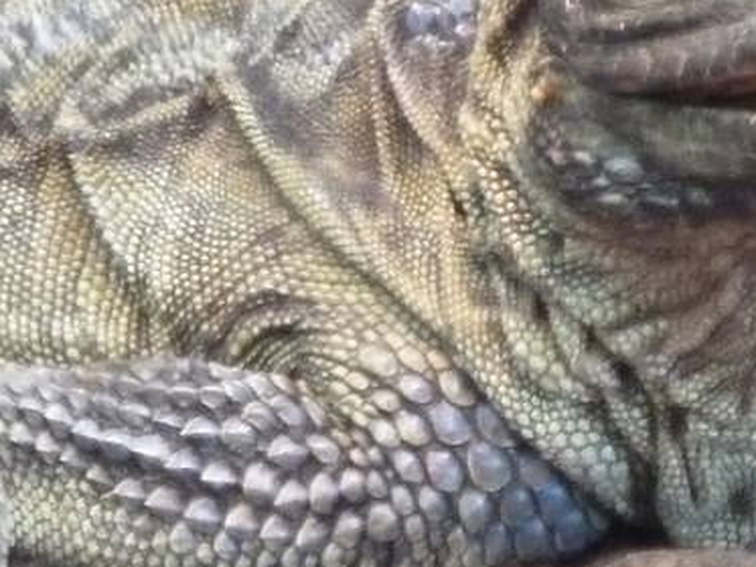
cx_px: 30
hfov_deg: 3.4
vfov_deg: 2.5
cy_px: 160
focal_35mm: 587
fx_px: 12824
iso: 800
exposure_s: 1/30
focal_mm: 22.5
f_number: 4.5
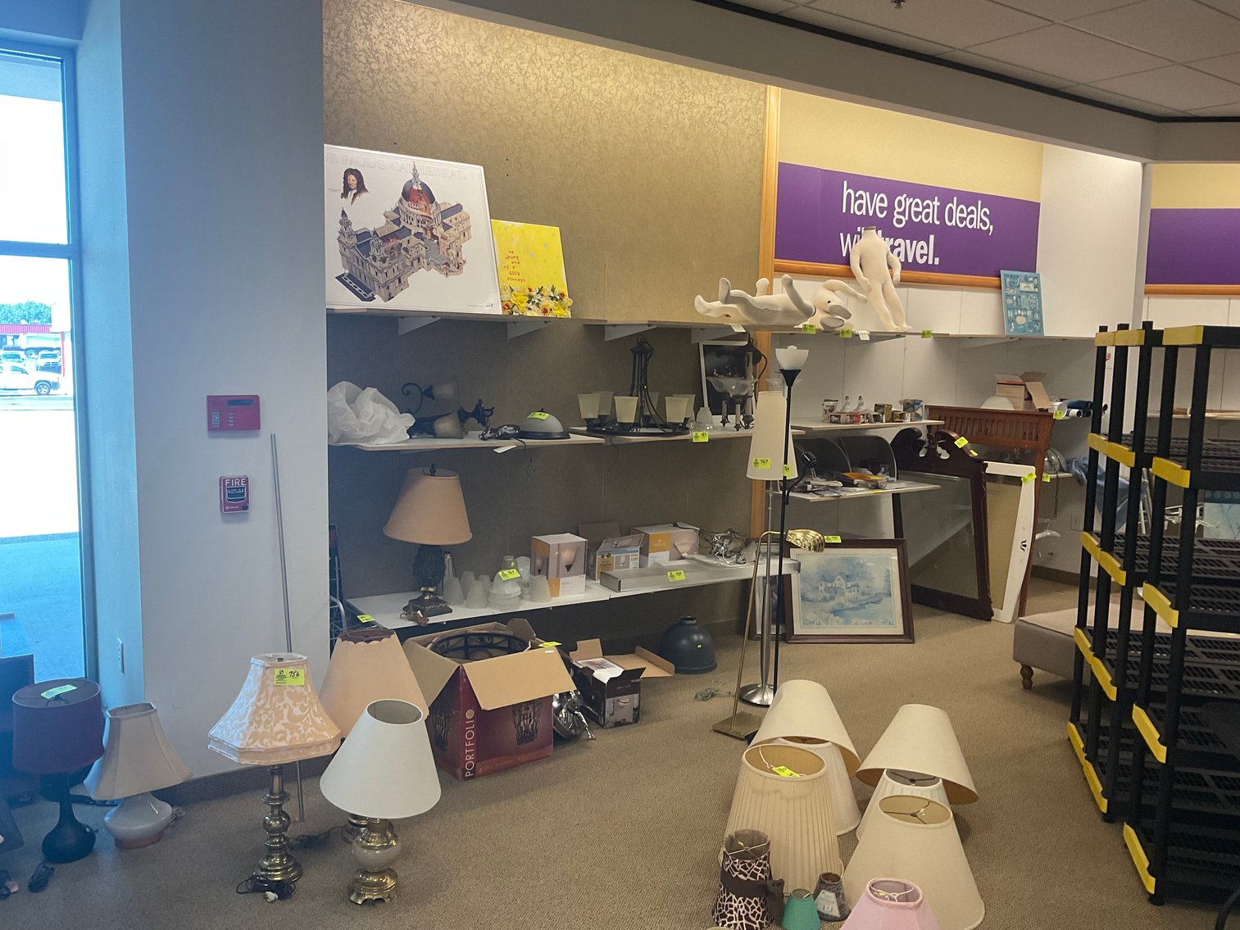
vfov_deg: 48.2
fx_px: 1039
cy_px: 465
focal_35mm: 29
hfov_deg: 61.7
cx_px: 620
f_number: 1.8
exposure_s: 1/120
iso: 64
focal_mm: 3
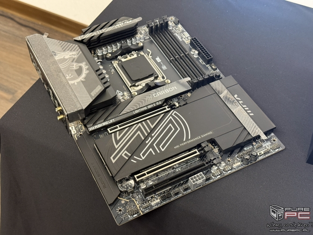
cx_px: 156
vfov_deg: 30.3
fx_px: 434
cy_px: 118
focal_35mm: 48
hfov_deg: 39.6
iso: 250
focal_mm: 6.76
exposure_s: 1/44
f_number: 1.78
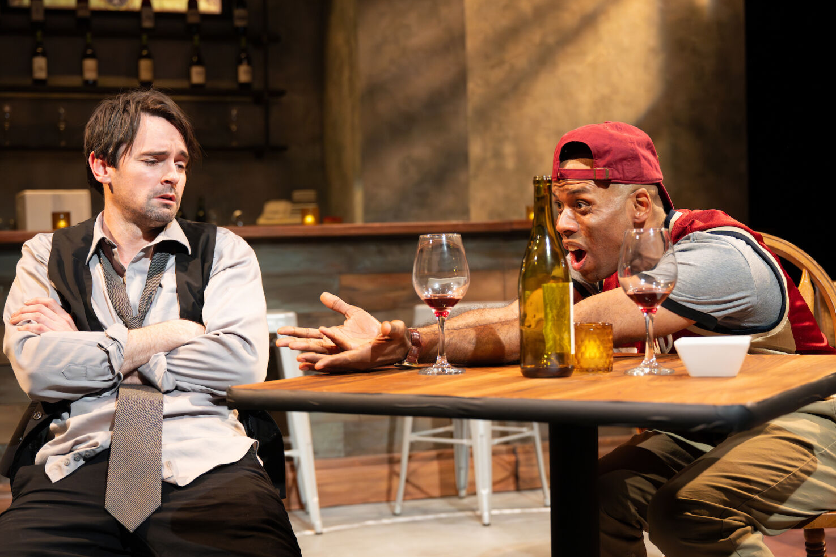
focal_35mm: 55
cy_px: 322
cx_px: 413
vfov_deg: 24.6
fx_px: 1277
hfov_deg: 36.2
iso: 2000
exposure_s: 1/160
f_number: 3.2
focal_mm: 46
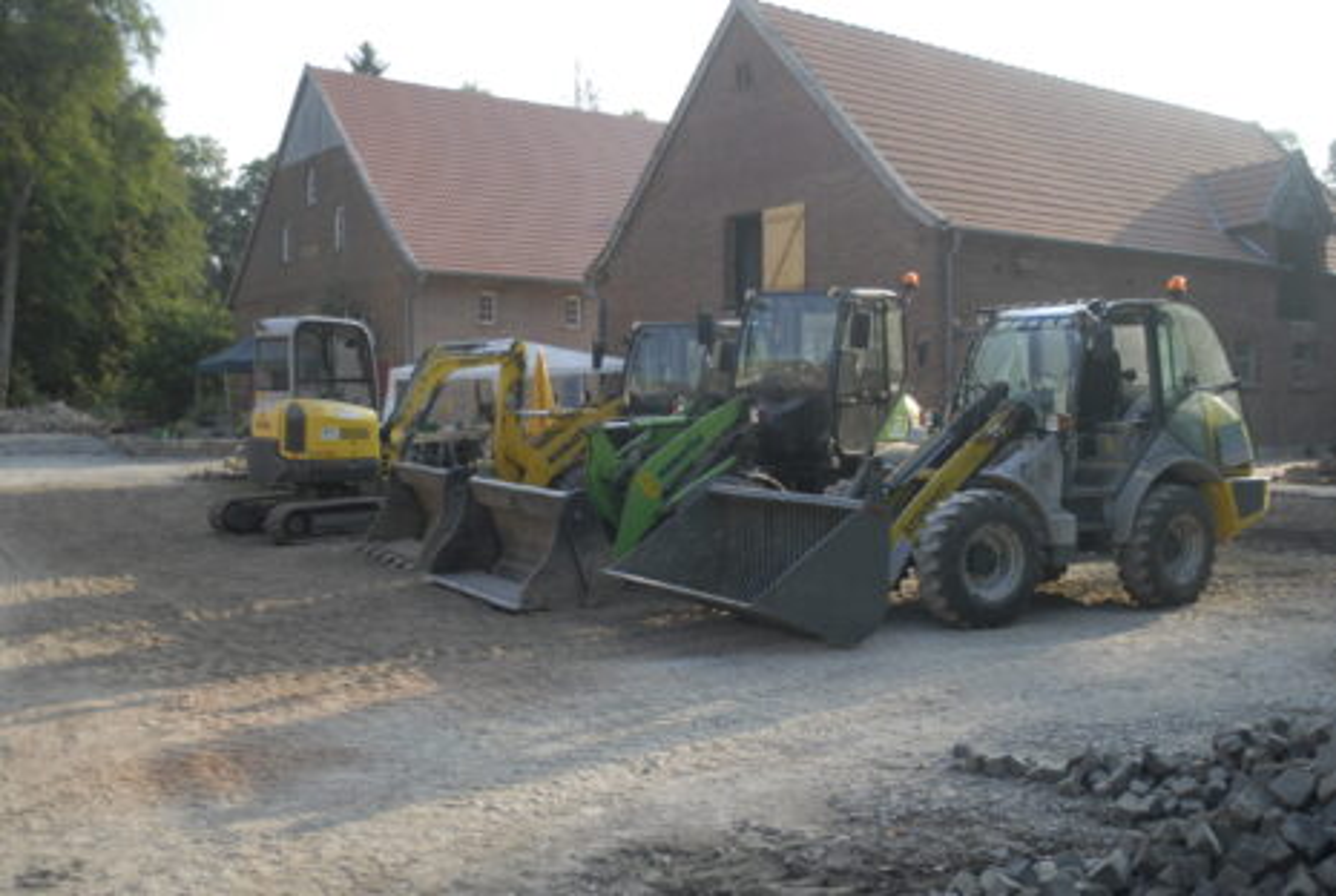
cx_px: 668
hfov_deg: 53.0
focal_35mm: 36
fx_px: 1339
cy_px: 448
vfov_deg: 37.0
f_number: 4
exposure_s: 1/160
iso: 320
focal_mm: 24
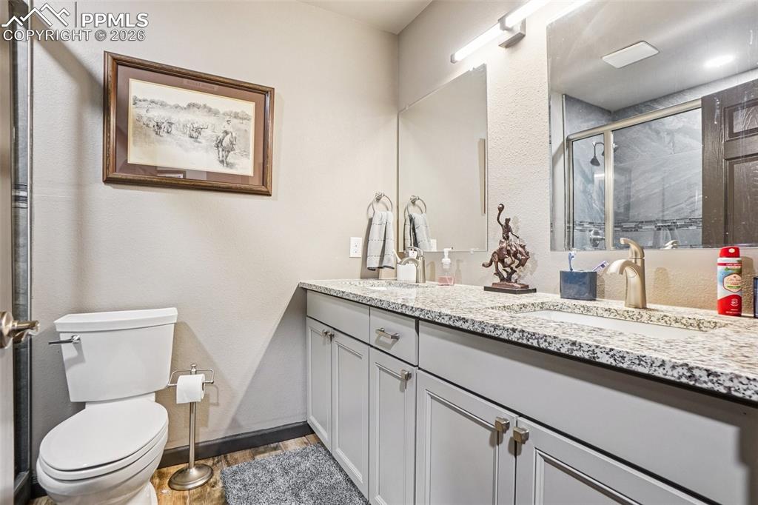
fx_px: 316
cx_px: 379
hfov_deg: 100.4
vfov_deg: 77.3
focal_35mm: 15
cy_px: 252
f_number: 8
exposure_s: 1/4
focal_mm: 10
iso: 400
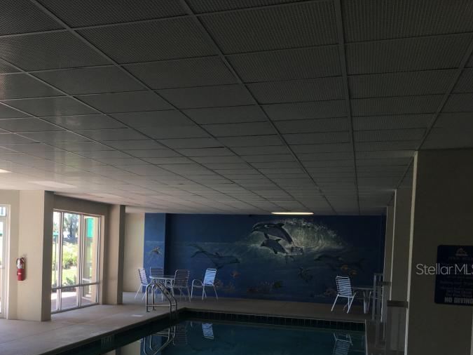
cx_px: 123
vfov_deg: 32.2
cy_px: 269
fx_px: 601
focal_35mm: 44
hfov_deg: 41.8
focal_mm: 4.15
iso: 32
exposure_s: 1/120
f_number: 2.2
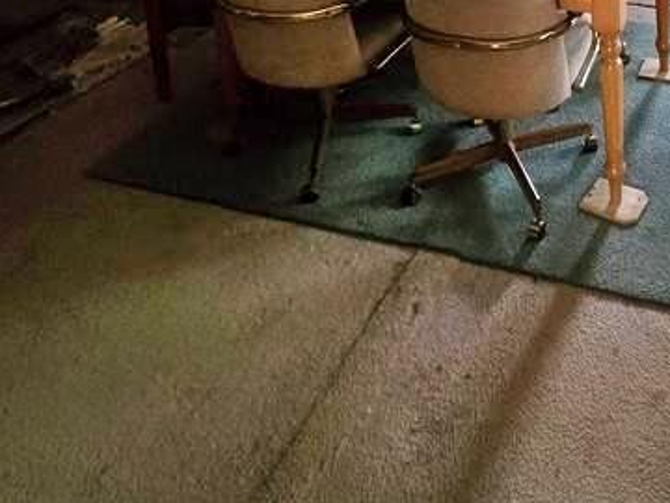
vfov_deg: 29.1
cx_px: 594
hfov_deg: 45.7
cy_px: -194
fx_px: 716
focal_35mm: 37
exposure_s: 1/60
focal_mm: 2.2
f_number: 2.2
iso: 800
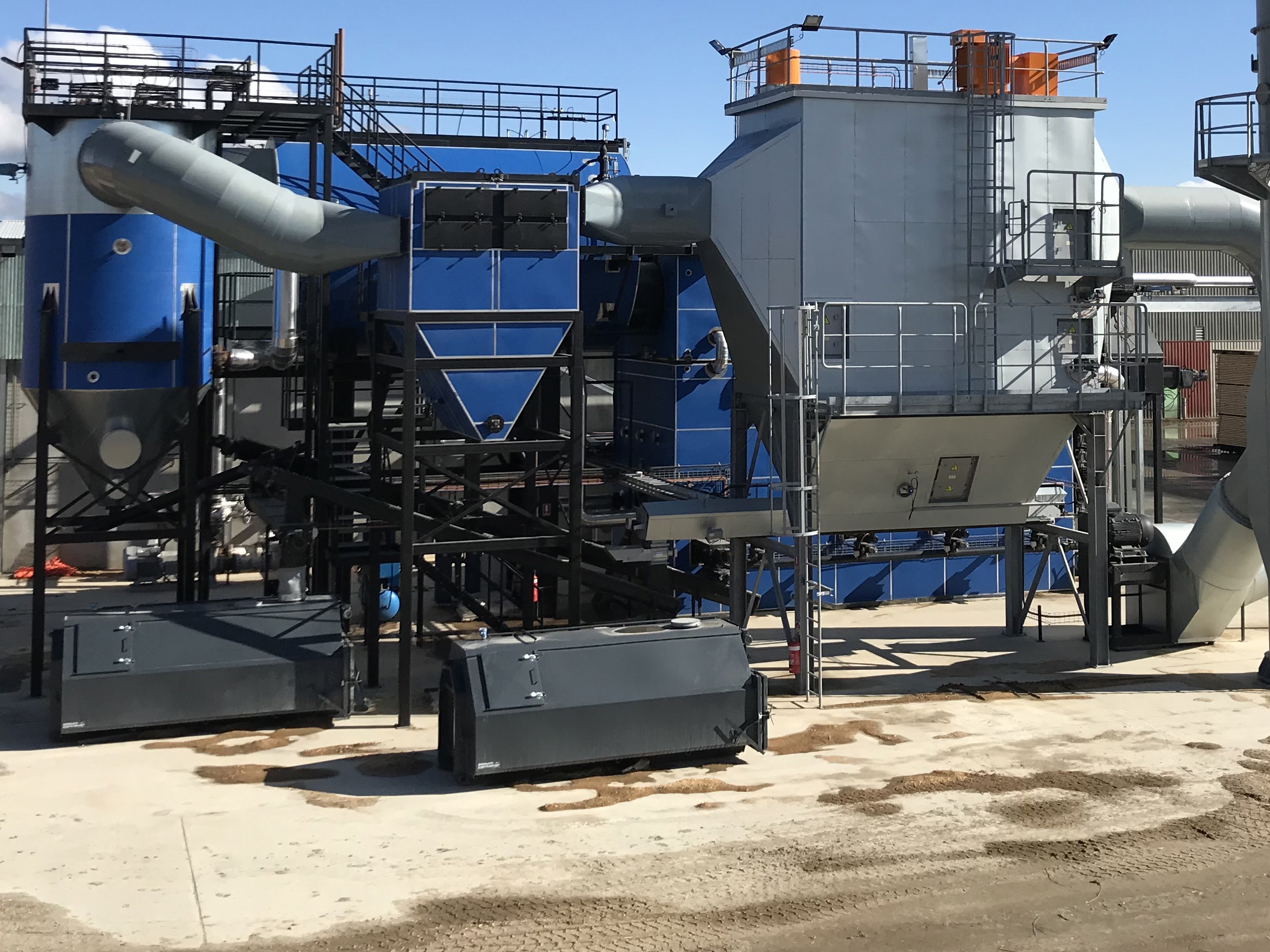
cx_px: 794
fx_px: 1761
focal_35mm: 48
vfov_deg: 29.7
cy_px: 209
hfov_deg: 39.4
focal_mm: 3.99
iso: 20
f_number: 1.8
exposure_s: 1/2519
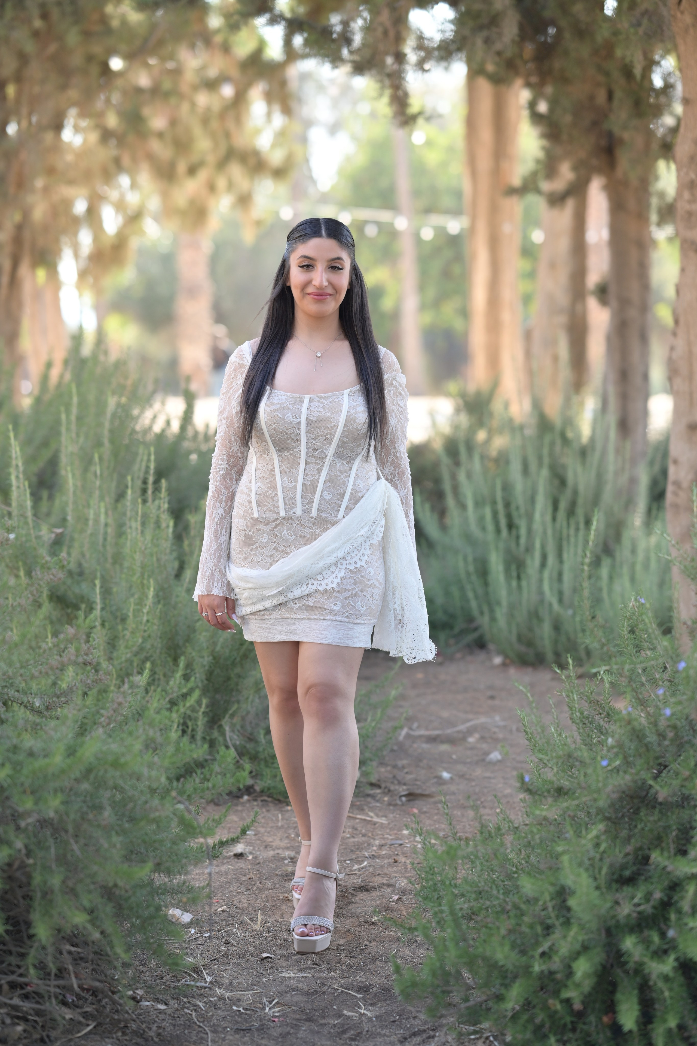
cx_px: 348
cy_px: 523
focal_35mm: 85
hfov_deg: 16.1
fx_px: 2468
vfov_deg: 23.9
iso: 200
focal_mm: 85
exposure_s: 1/400
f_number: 2.5
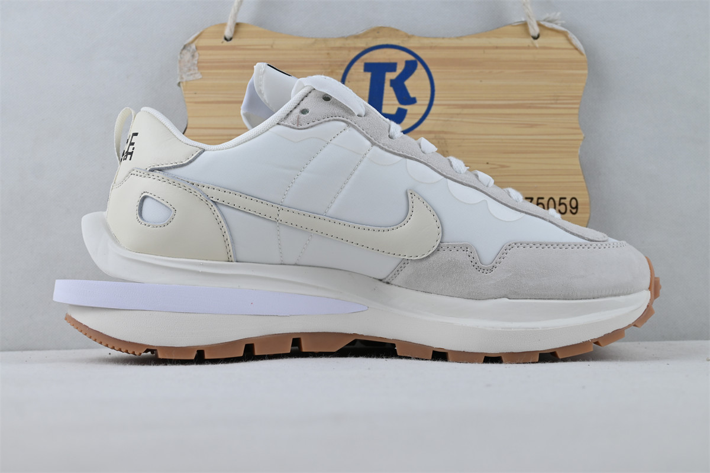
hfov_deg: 43.0
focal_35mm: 46
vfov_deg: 29.4
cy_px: 236
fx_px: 902
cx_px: 355
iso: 100
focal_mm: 30.5
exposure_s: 1/100
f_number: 4.8
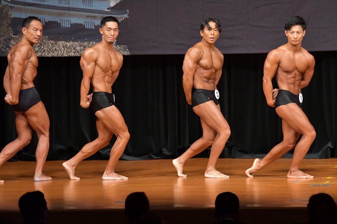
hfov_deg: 7.6
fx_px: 2526
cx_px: 168
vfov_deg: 5.1
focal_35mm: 270
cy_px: 112
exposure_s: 1/400
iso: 6400
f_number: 5.6
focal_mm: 180
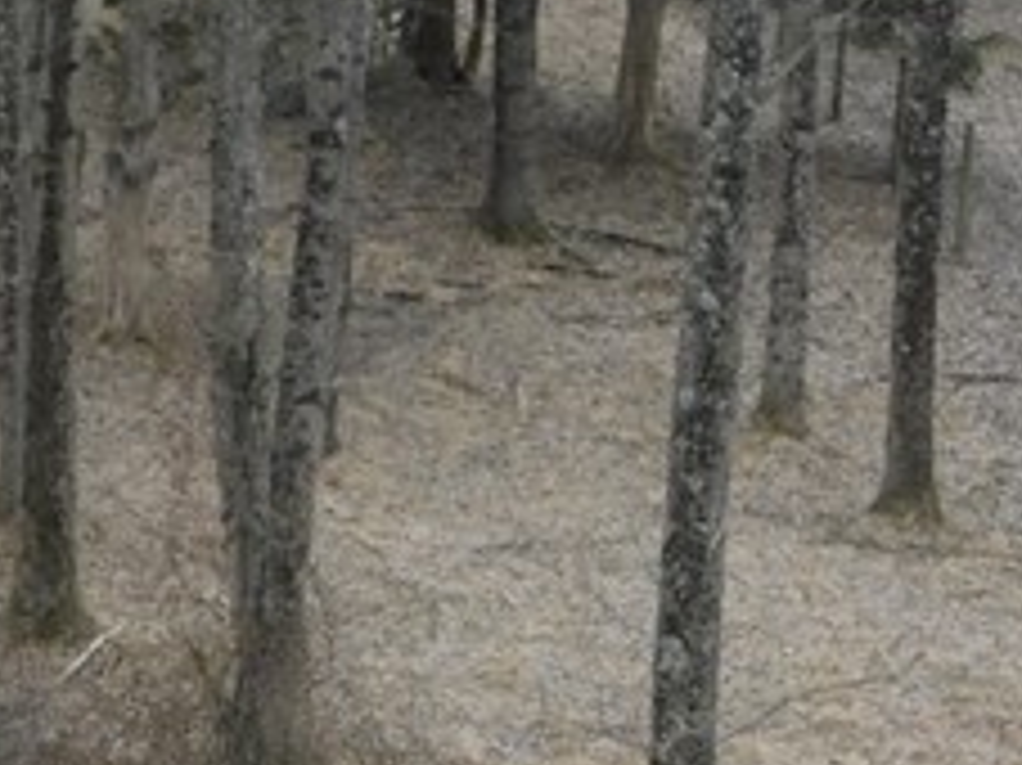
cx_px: -23
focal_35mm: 298
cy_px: 1305
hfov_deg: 6.6
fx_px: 8793
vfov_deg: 4.9
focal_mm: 11.7
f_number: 4.2
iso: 125
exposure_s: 1/250
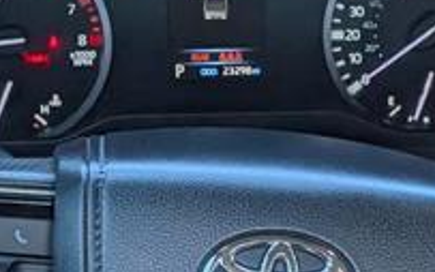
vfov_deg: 7.9
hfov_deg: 12.8
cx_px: 253
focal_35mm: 164
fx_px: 1945
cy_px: 311
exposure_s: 1/476
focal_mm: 6.9
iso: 189
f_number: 1.68
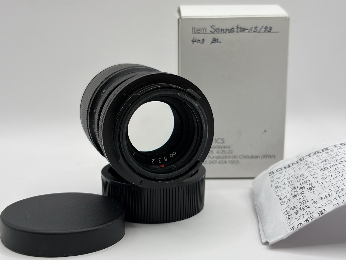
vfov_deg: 27.5
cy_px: 128
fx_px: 530
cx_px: 172
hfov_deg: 36.2
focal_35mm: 53
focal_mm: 5.96
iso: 25
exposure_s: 1/161
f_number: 1.6
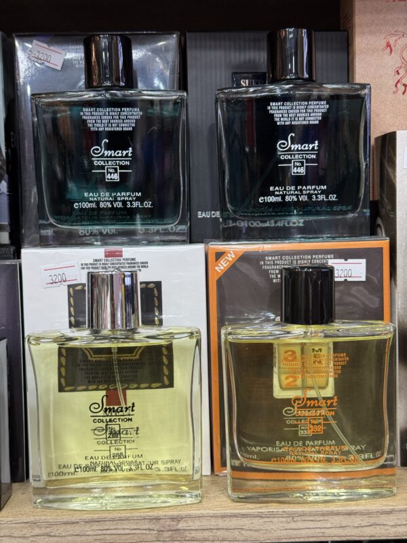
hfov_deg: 30.3
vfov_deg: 39.7
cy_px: 272
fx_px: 752
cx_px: 204
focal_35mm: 48
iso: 100
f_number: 1.78
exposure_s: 1/50
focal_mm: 6.76
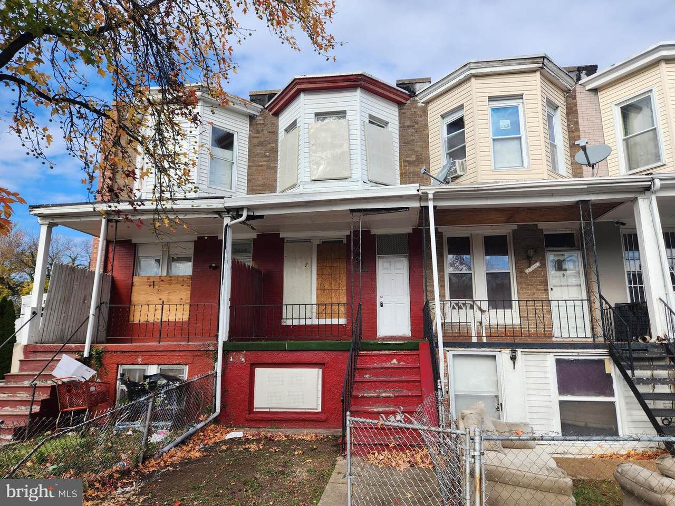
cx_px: 338
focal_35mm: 23
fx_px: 448
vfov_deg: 58.9
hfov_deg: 73.9
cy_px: 253
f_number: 1.8
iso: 20
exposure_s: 1/1030
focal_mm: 5.4
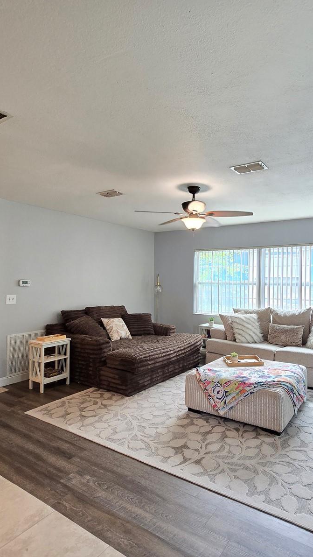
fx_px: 280
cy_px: 278
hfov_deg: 57.4
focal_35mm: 19
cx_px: 201
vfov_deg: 89.6
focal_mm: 2.2
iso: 250
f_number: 2.2
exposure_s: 1/60
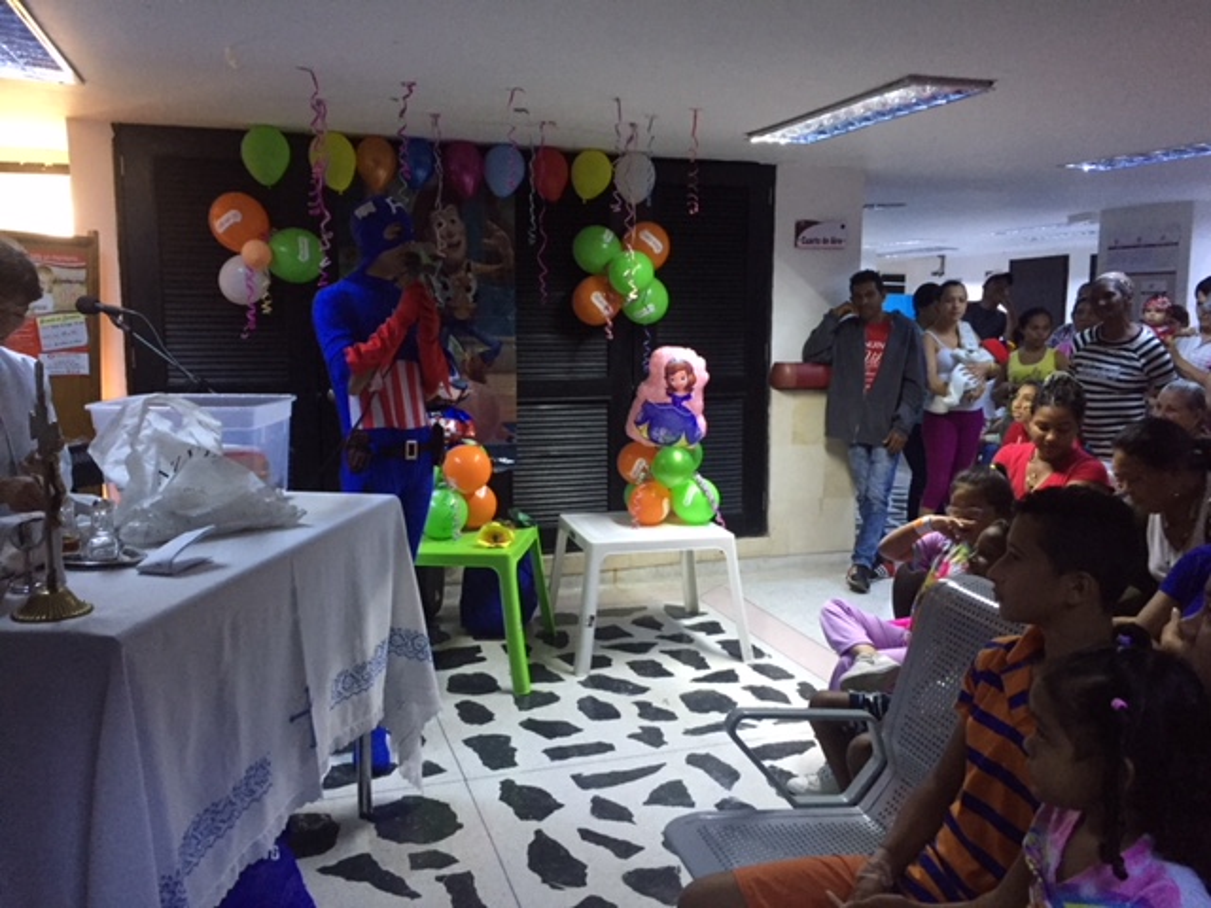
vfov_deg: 48.2
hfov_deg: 61.7
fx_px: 1015
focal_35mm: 29
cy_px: 454
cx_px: 606
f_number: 2.2
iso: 200
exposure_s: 1/30
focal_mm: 4.15
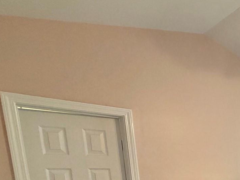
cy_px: 212
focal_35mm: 40
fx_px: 277
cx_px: 318
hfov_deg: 33.2
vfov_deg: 30.8
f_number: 2.2
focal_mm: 2.22
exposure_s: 1/60
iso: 160
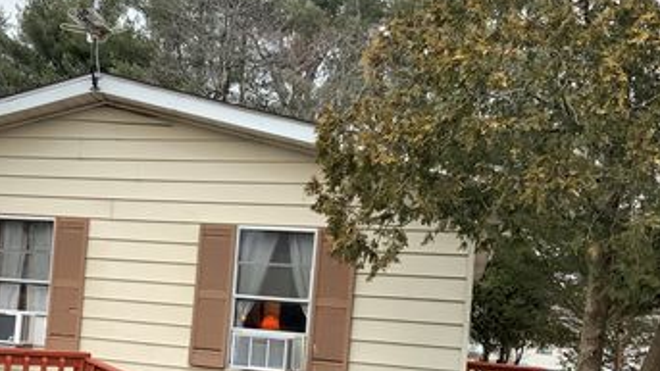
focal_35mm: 46
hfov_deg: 43.6
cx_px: 196
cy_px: 309
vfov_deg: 25.4
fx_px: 805
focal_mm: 3
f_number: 1.8
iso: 16
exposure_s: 1/137
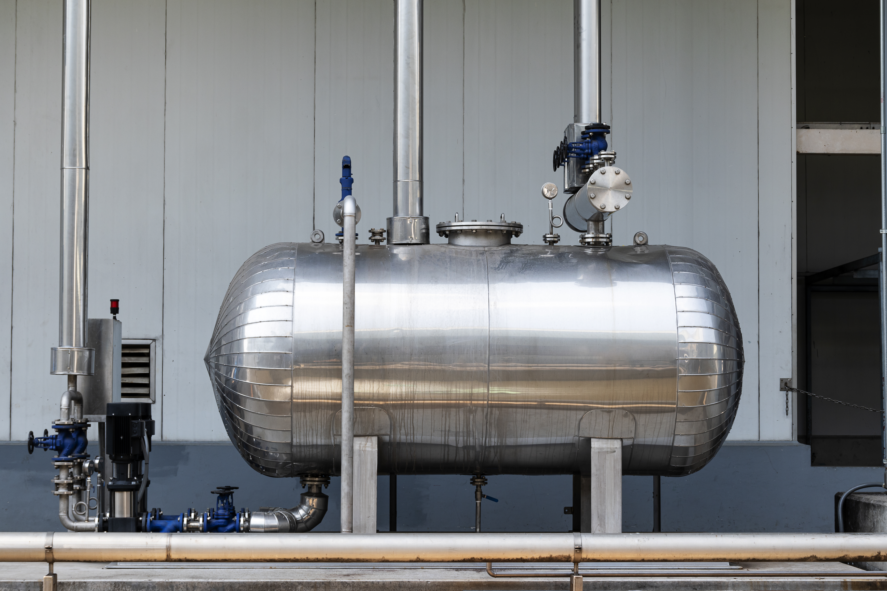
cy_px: 296
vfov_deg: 17.5
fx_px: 1922
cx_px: 444
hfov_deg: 26.0
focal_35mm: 78
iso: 100
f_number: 9
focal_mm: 52
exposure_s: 1/100
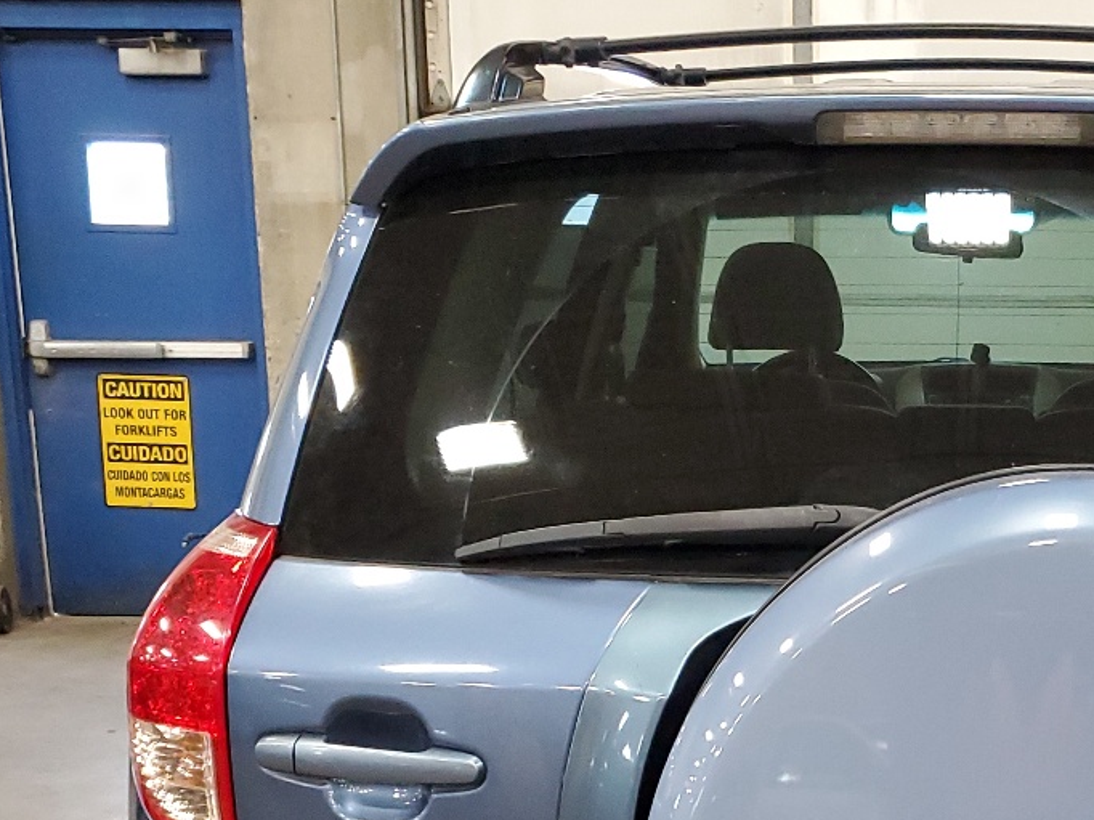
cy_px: 793
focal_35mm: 61
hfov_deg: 30.4
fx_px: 1927
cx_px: 974
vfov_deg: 23.2
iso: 307
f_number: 1.5
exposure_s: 1/60.2
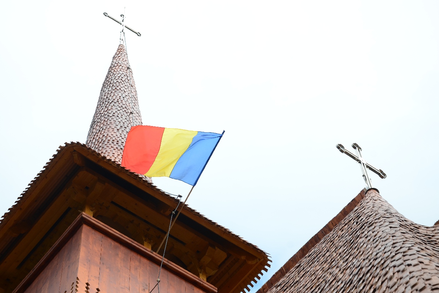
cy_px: 146
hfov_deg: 26.0
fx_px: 951
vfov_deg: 17.5
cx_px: 220
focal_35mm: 78
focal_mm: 52
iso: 250
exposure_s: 1/200
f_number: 7.1
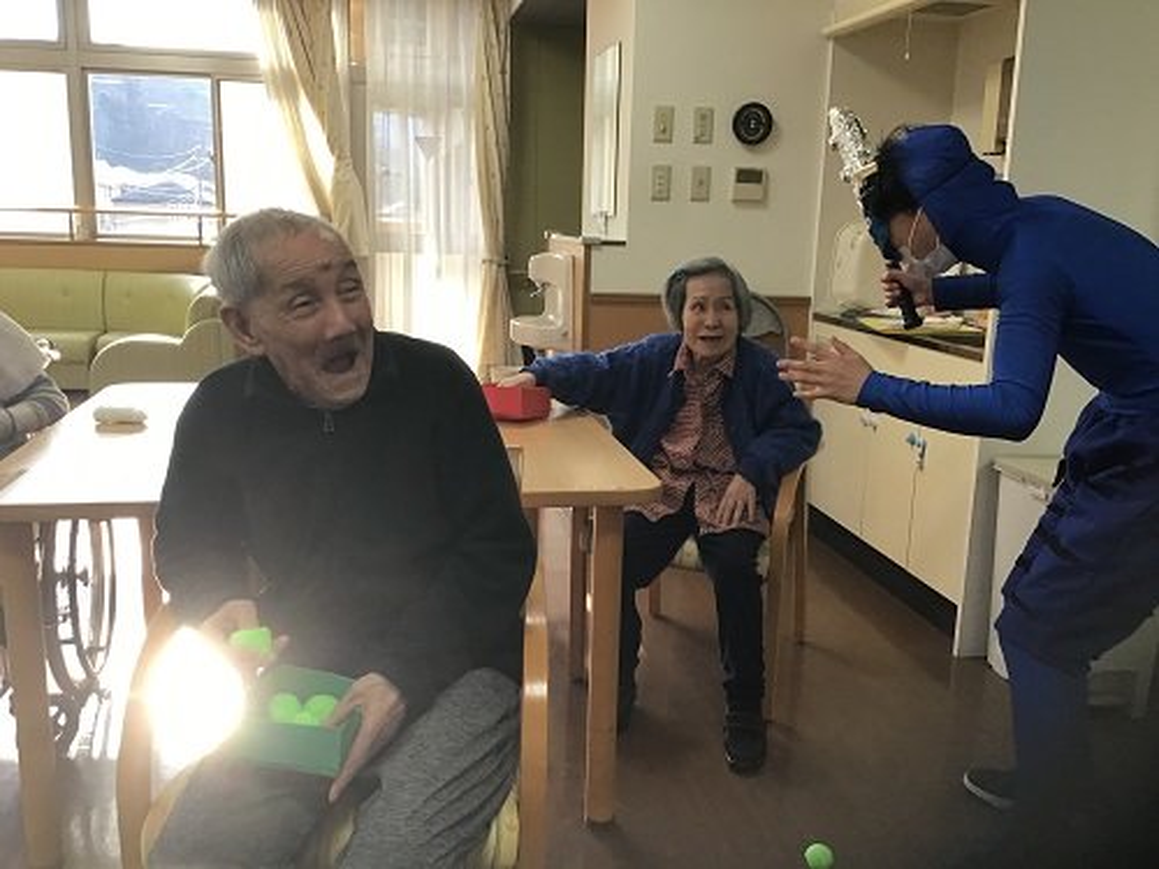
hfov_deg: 58.4
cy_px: 434
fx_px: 1038
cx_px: 580
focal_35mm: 31
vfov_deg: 45.4
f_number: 2.4
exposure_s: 1/40
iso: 25
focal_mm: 3.3
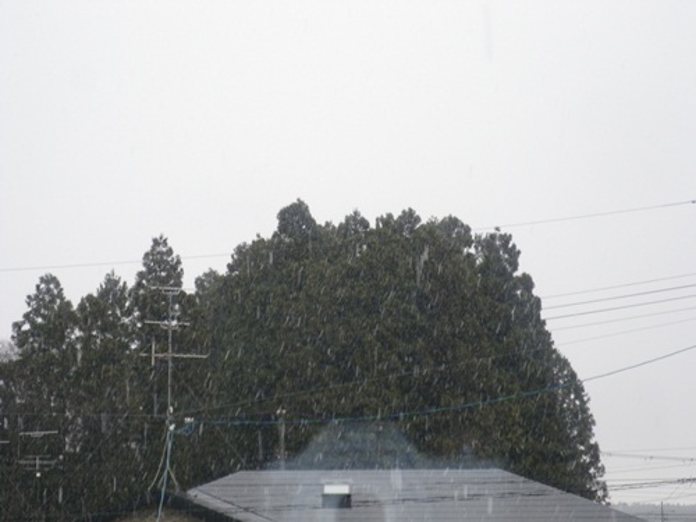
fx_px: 2031
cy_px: 261
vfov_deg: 14.6
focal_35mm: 101
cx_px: 348
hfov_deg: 19.4
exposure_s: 1/100
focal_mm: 18.27
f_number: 4.8
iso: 80
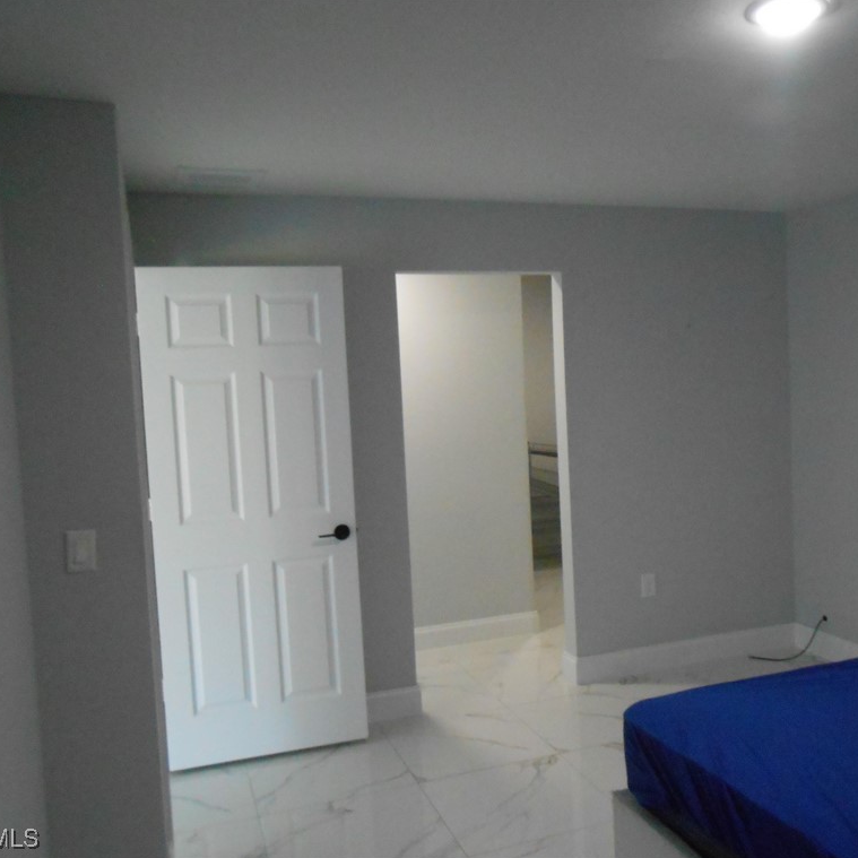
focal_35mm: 31
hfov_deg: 52.2
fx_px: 869
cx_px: 510
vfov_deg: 52.5
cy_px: 430
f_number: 3.5
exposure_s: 1/80
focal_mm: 4.6
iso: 800
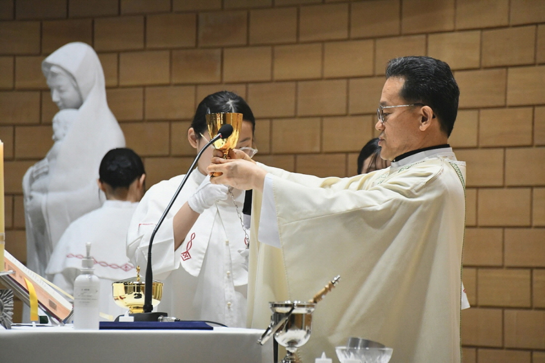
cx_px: 272
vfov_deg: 5.2
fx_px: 3966
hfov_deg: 7.9
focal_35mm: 262
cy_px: 182
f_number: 6.3
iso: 2800
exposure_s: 1/250
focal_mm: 175
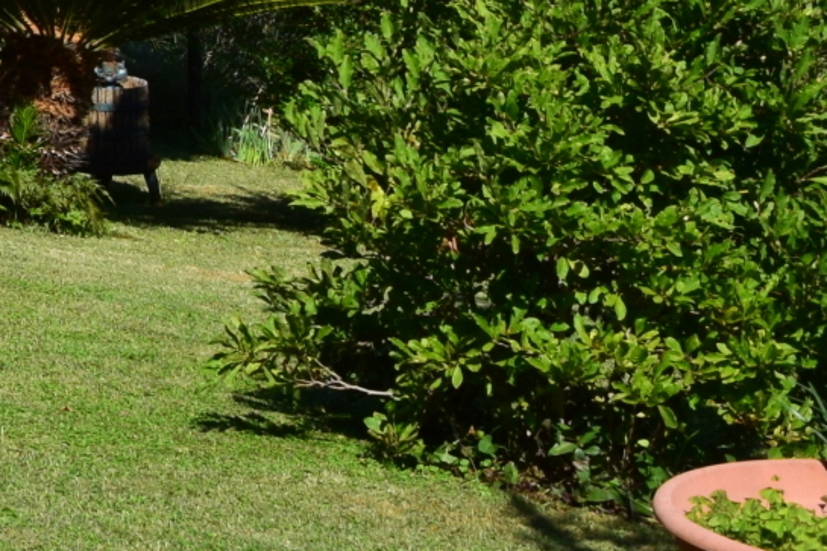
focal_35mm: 155
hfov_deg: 11.3
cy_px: -414
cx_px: -1062
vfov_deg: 8.5
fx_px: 3559
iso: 400
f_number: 11
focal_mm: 22
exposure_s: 1/500
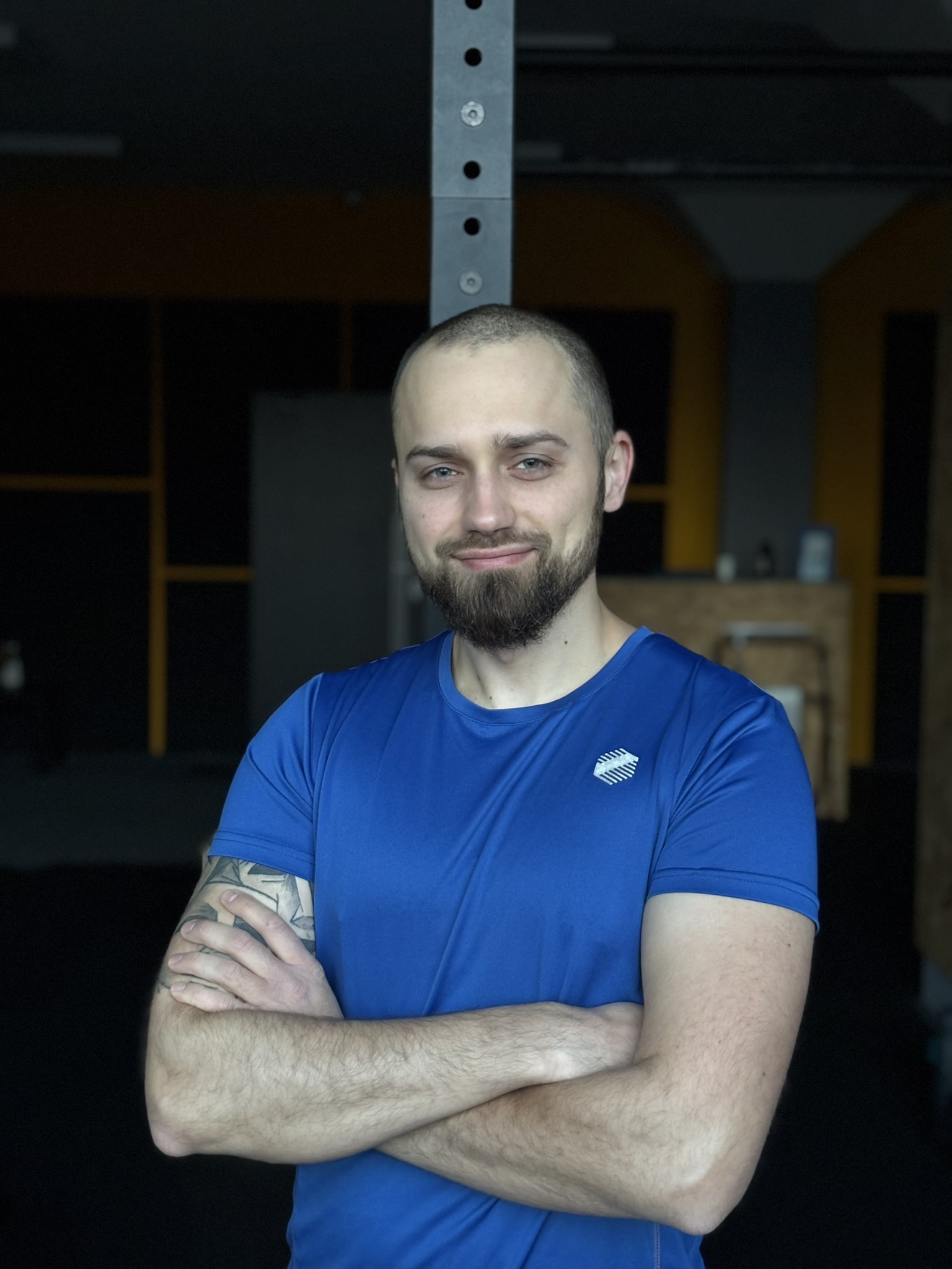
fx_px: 1907
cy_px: 634
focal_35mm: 52
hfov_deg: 28.0
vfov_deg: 36.8
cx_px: 476
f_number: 1.6
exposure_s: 1/33
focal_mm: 5.96
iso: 250
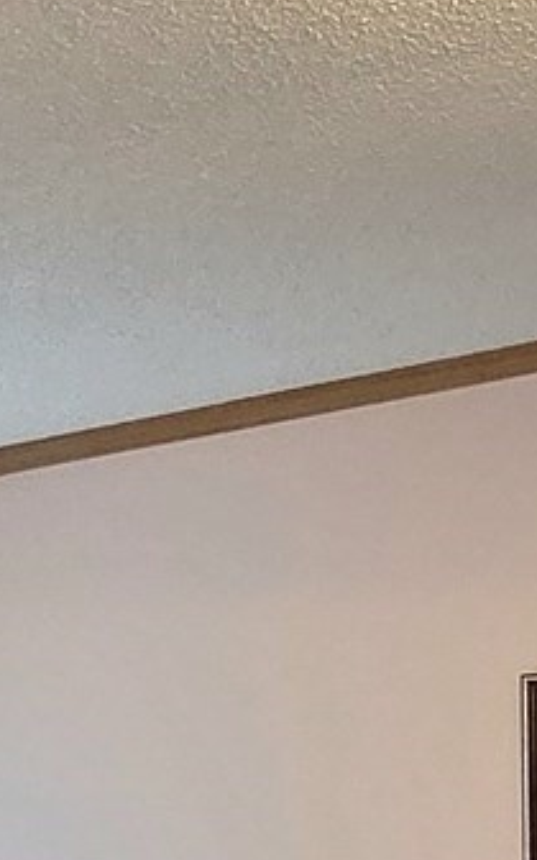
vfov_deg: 21.7
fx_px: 1967
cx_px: 596
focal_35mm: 84
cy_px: 1188
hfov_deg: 15.1
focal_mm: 2.2
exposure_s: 1/60.2
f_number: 2.2
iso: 160
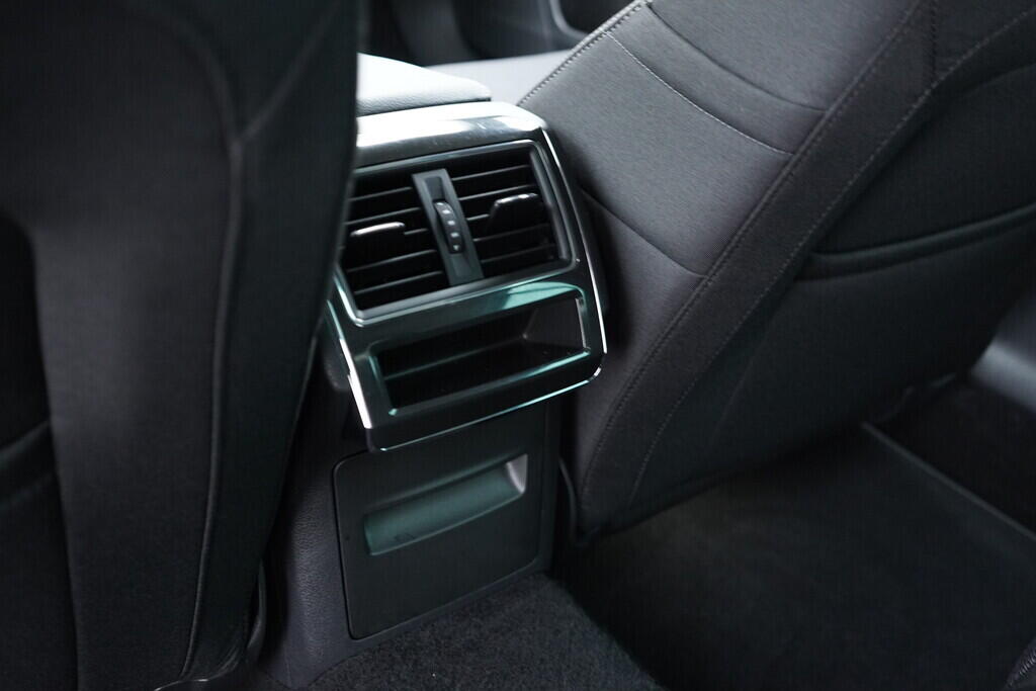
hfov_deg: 53.1
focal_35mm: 36
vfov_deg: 36.9
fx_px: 1036
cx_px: 518
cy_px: 346
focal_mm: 24
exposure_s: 1/40
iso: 1600
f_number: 2.8
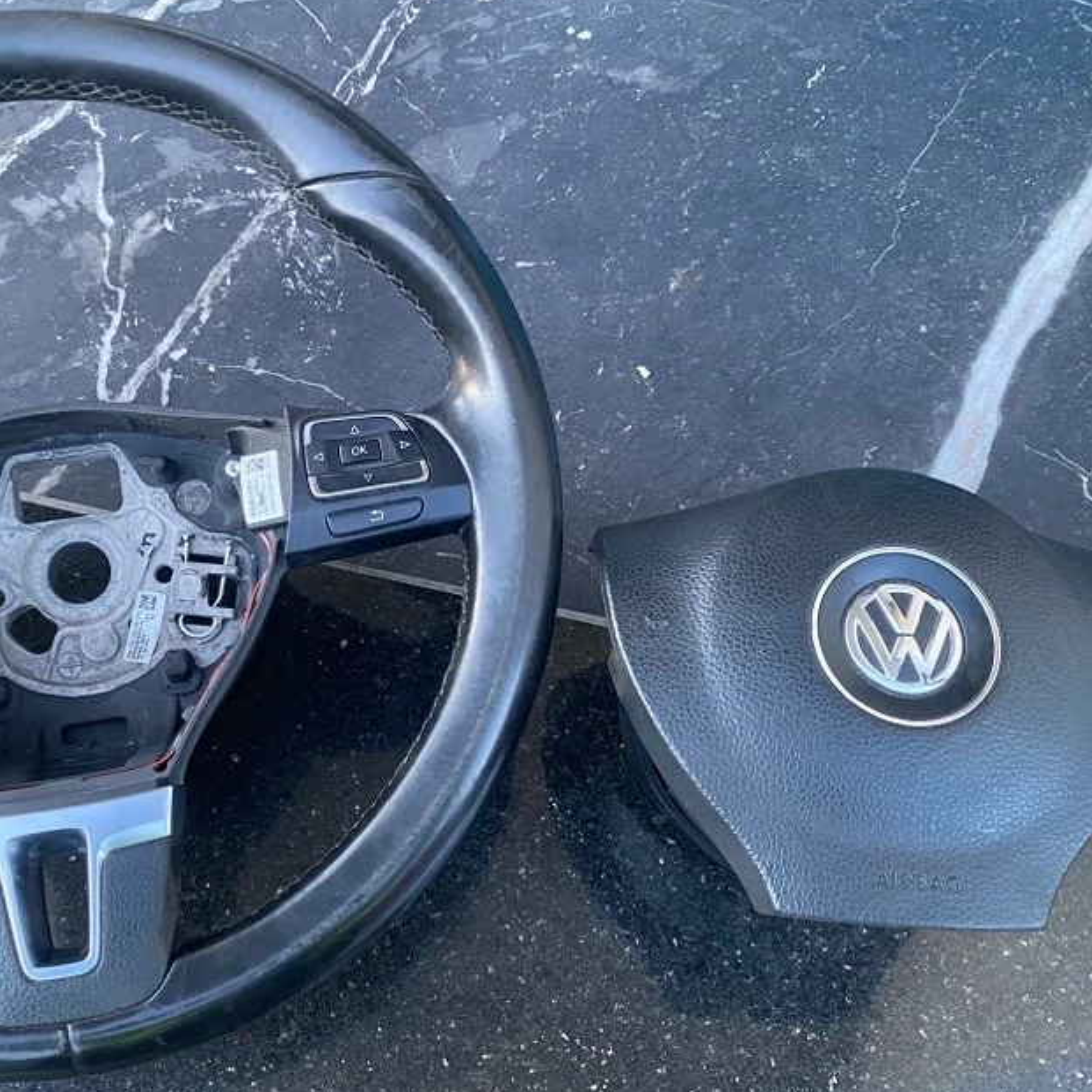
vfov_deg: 44.9
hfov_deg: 44.3
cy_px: 593
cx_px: 371
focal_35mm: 37
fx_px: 1321
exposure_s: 1/58
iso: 500
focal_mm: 4.25
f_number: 1.8
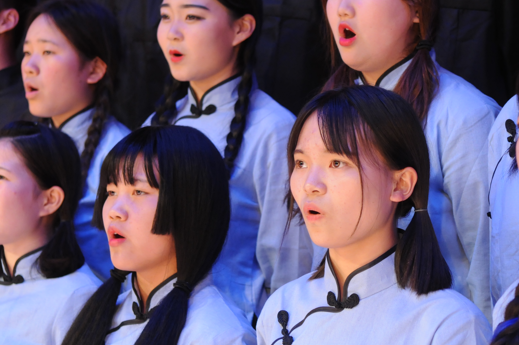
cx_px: 369
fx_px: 1642
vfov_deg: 12.0
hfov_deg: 17.9
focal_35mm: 114
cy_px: 133
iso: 800
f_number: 3.5
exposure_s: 1/50
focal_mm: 48
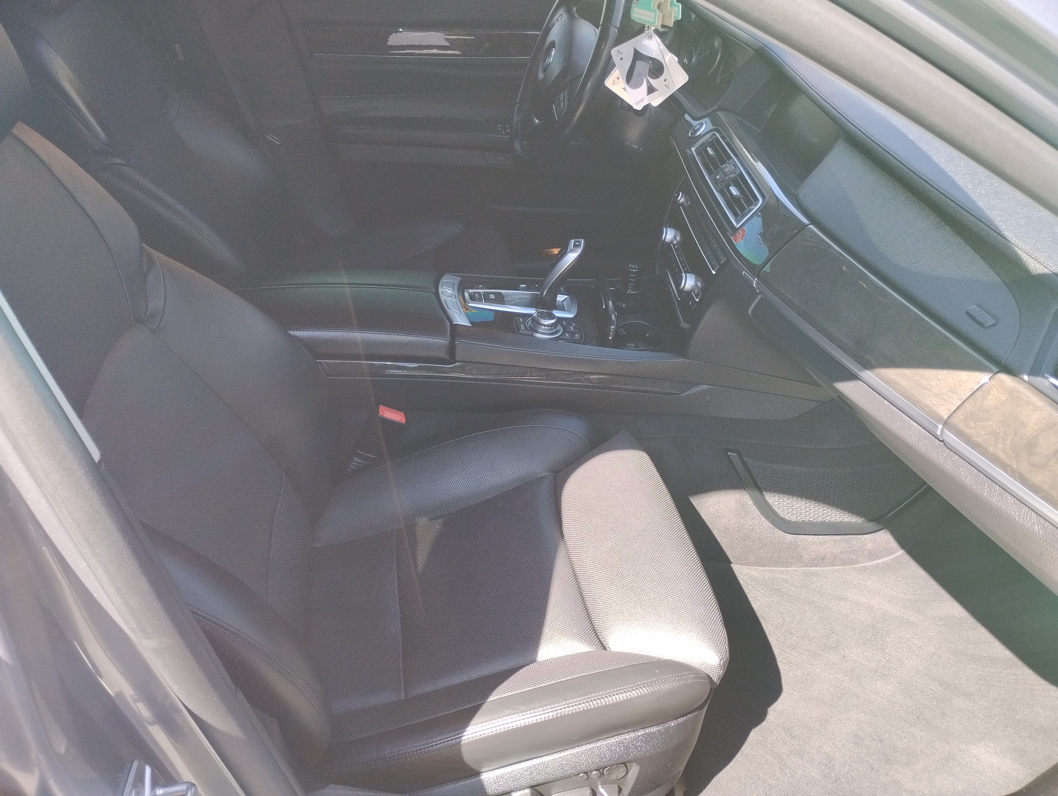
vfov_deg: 49.9
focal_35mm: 28
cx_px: 529
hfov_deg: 63.4
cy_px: 398
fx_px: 857
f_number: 1.8
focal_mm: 4.26
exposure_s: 1/120
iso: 228
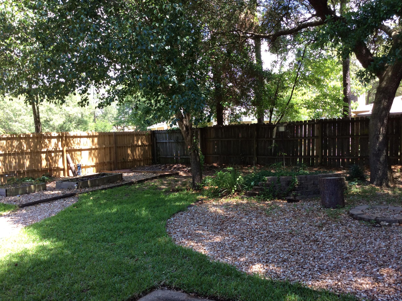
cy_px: 150
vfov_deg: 44.1
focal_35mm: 32
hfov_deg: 56.9
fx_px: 371
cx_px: 201
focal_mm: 3.3
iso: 32
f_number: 2.4
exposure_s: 1/123
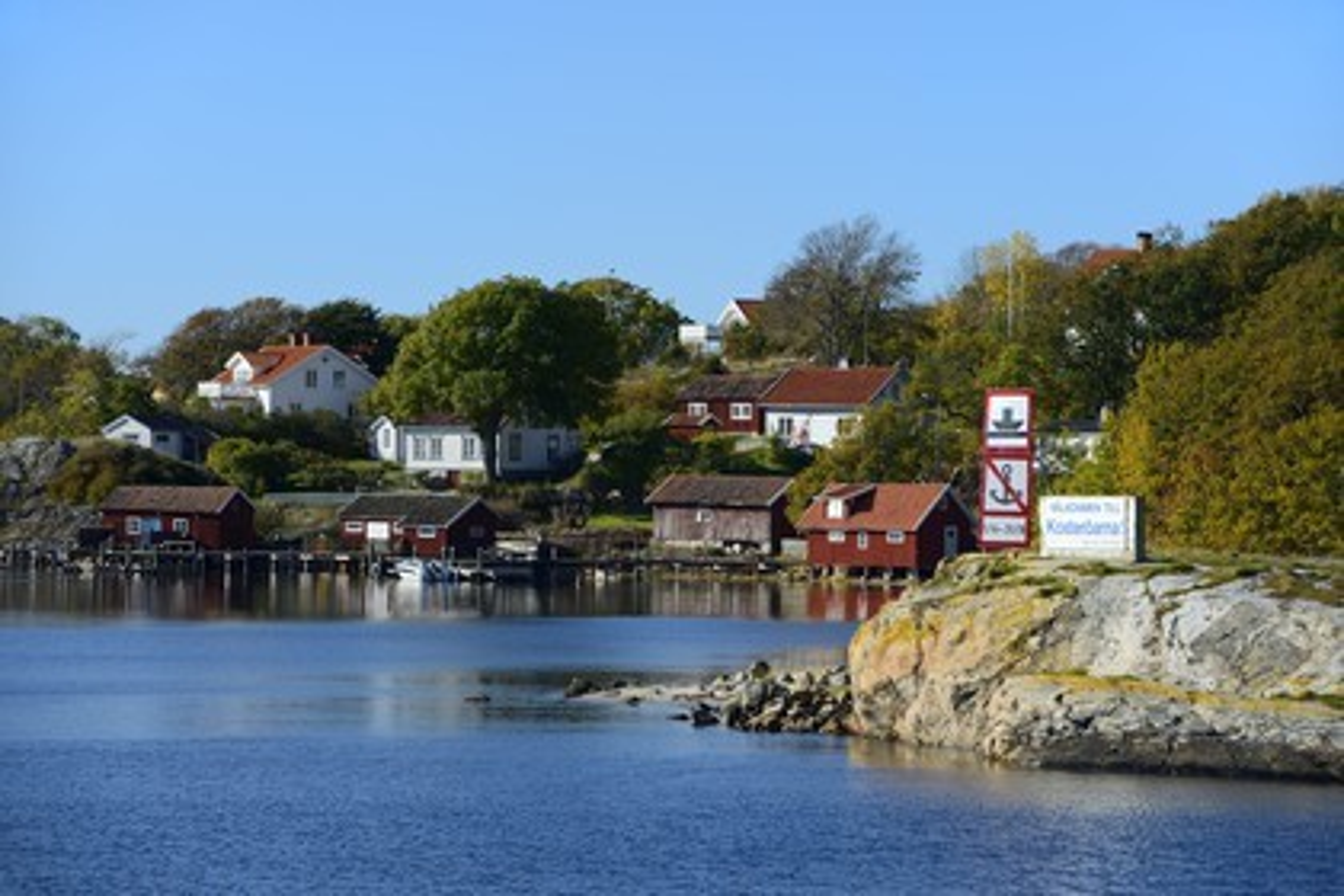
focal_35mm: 165
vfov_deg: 8.3
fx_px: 6160
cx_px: 672
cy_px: 448
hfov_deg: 12.5
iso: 200
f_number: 9
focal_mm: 165
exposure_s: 1/400
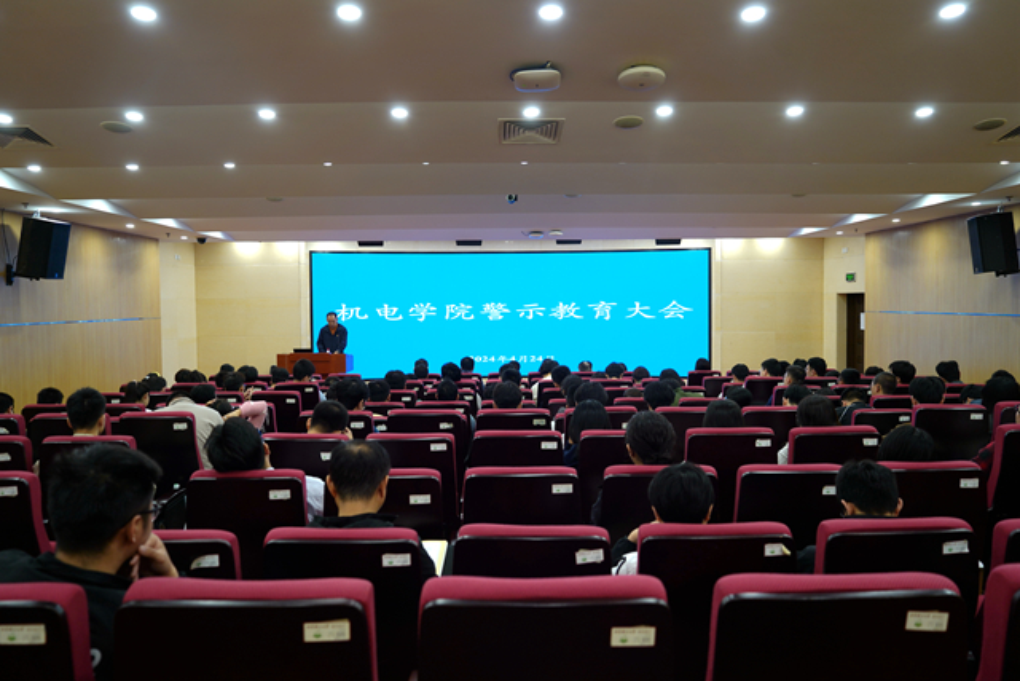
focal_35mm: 28
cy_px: 340
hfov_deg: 65.5
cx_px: 510
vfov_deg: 46.4
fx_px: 793
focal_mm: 28
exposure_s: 1/13
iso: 100
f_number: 4
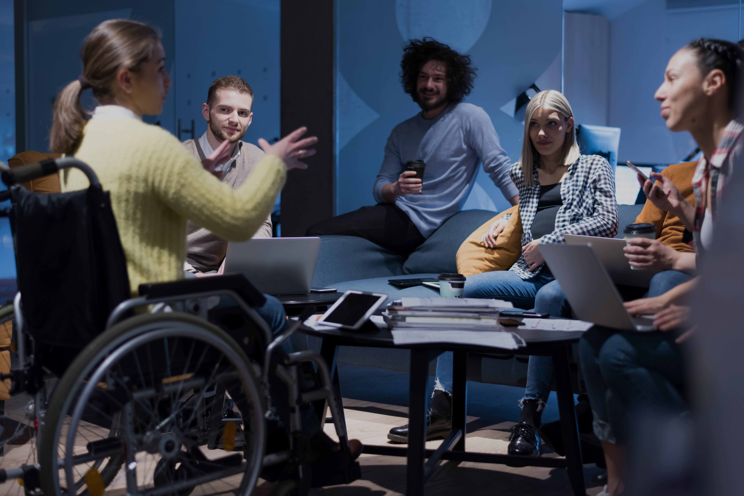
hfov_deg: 39.6
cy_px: 248
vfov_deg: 27.0
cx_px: 372
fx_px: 1034
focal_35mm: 50
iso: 800
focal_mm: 50
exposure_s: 1/160
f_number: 1.8
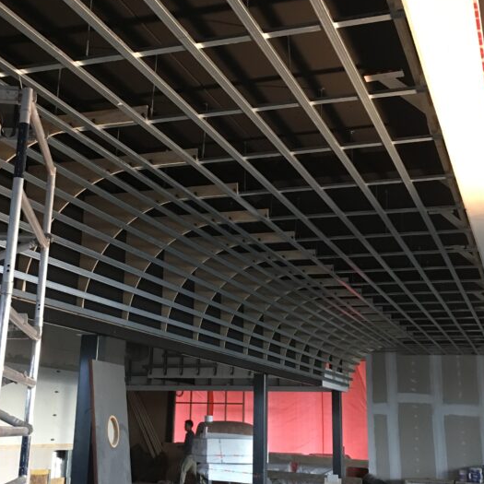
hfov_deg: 34.0
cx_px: 228
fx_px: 791
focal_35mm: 50
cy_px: 207
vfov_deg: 34.0
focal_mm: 4.15
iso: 100
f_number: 2.2
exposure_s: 1/17
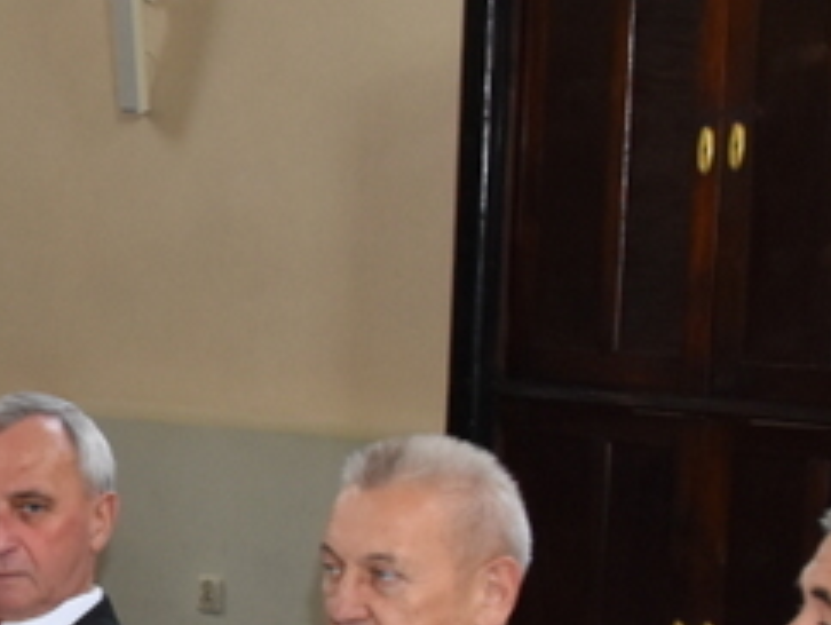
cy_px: 663
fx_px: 3436
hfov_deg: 12.6
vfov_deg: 10.3
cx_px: -646
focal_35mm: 143
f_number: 5
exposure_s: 1/100
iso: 800
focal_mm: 20
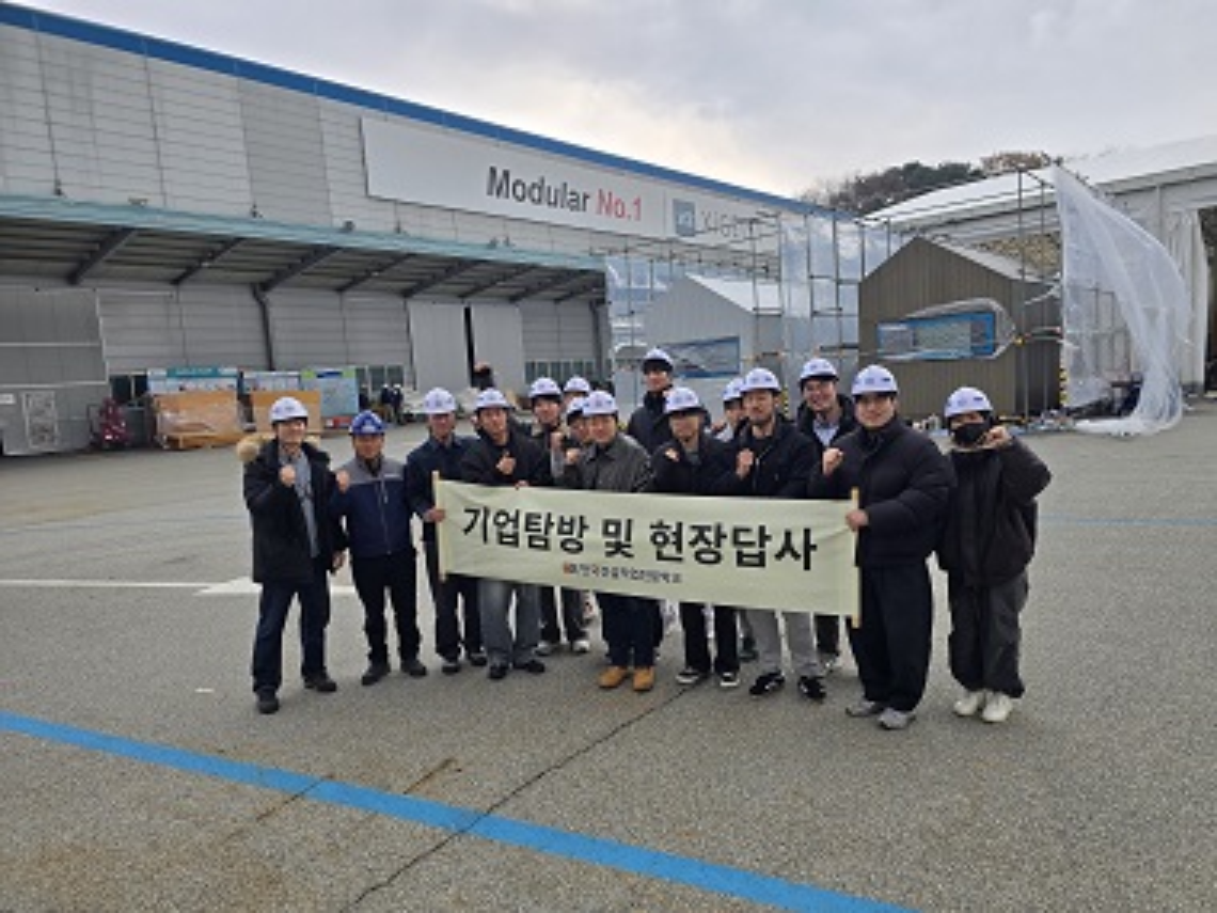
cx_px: 608
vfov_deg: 58.9
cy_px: 456
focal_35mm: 23
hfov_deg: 73.9
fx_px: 809
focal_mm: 6.3
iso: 12
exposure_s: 1/261
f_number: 1.7
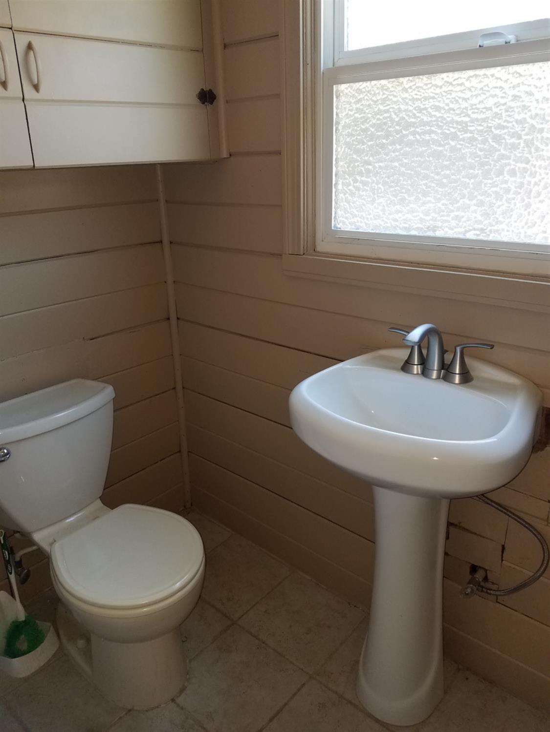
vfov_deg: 67.3
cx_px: 275
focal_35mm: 26
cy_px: 366
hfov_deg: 53.1
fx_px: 551
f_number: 1.7
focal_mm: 4.2
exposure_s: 1/60
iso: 80
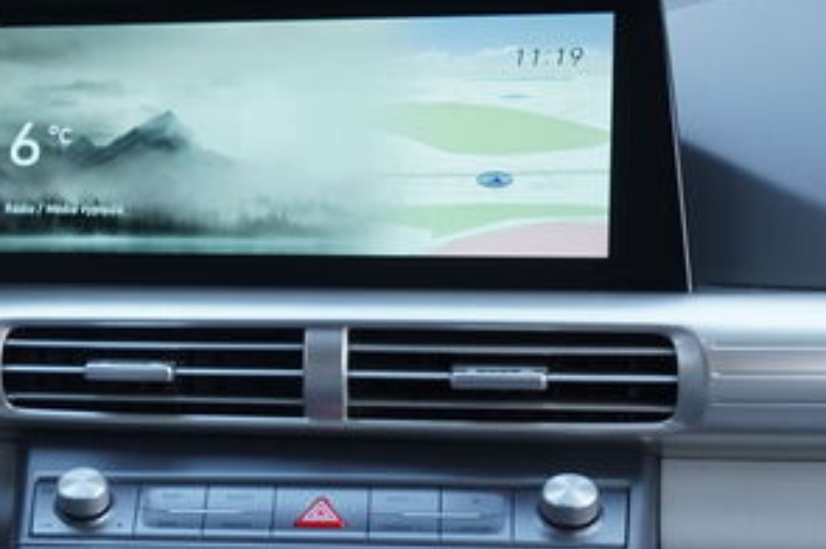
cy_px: 336
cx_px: -202
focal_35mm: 104
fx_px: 2384
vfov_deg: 13.1
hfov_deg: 18.5
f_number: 7.1
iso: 1000
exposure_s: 1/125
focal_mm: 37
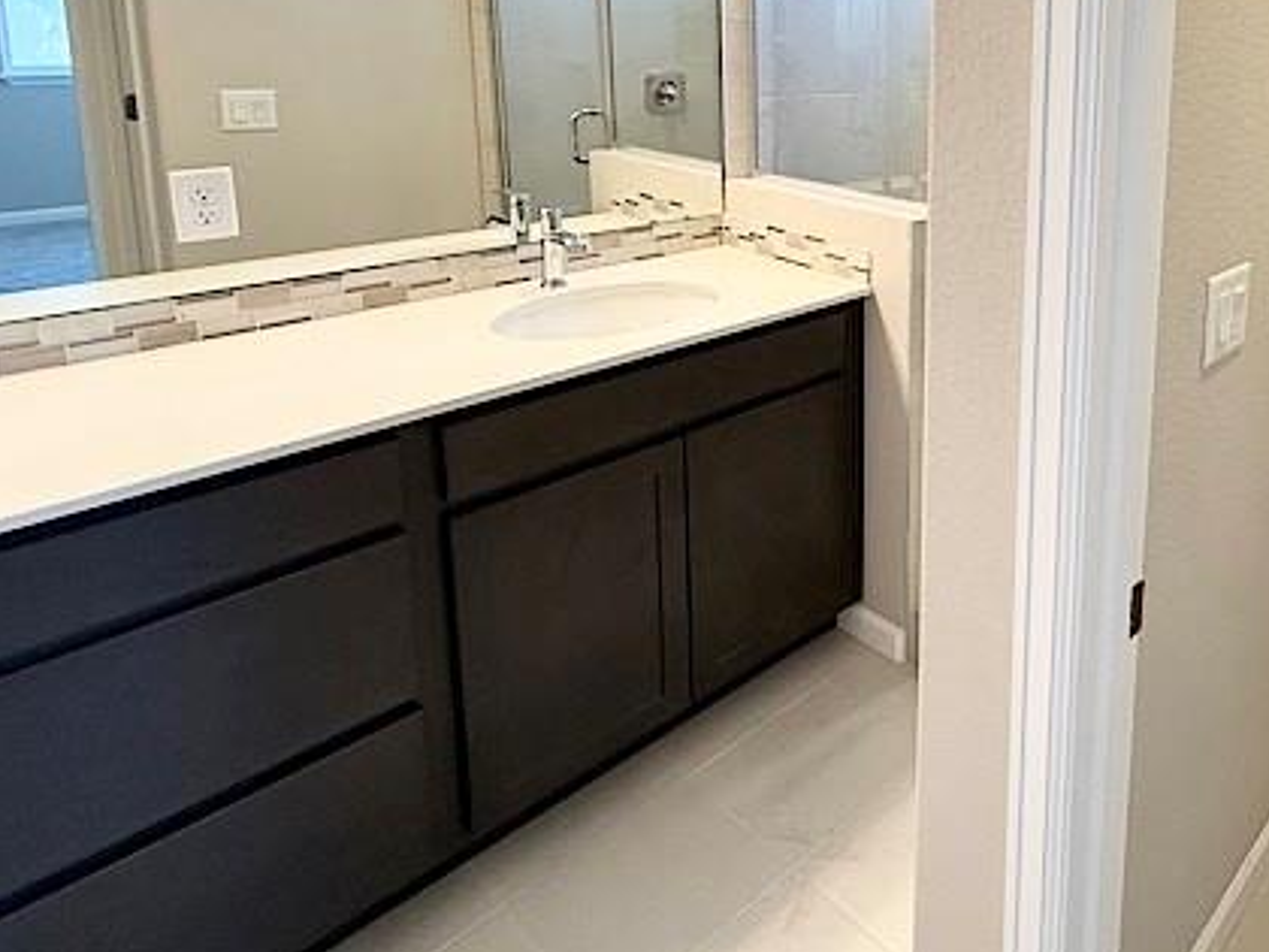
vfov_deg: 51.2
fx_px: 916
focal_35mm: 25
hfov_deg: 59.9
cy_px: 180
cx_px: 1121
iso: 200
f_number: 2.2
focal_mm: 2.22
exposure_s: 1/120
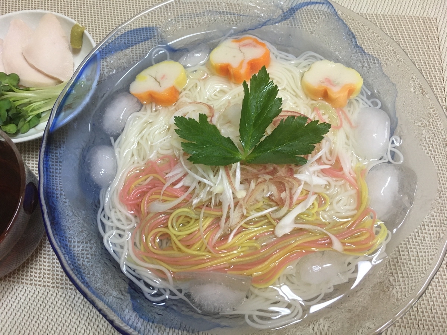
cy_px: 168
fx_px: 374
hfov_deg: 61.7
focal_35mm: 29
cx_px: 224
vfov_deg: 48.2
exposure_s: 1/33
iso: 160
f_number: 2.2
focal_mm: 4.15
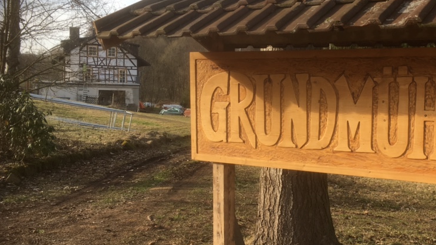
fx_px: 567
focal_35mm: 49
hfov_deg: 41.1
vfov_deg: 24.4
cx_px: 315
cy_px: 122
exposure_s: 1/373
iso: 25
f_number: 2.2
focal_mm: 4.15
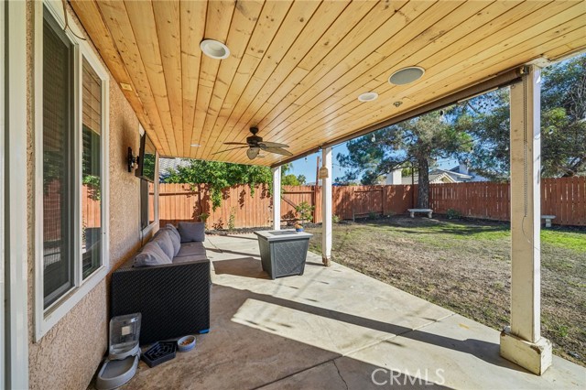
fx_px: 211
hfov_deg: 108.4
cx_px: 293
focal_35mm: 13
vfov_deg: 85.4
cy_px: 195
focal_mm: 13
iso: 100
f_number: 8
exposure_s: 1/200
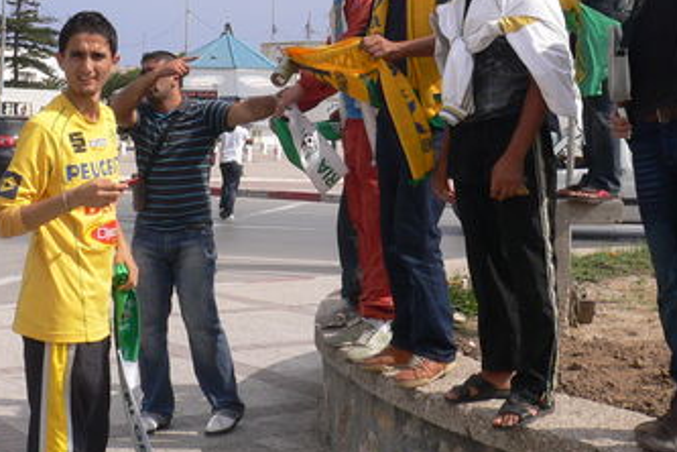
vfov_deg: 19.1
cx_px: 331
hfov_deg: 28.8
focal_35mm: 70
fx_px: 1316
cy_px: 41
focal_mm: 5.8
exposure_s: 1/500
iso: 80
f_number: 5.6
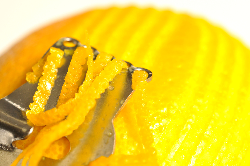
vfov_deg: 11.2
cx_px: 127
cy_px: 84
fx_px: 846
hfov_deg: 16.8
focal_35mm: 122
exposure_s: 1/125
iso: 250
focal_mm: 60
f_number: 8
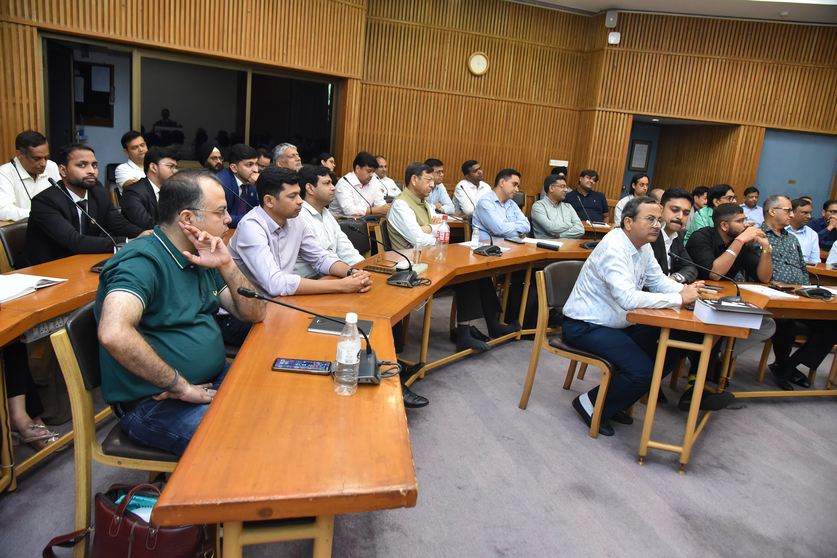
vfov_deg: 53.1
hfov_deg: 73.7
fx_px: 558
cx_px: 418
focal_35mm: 24
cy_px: 279
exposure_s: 1/160
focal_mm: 24
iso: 4000
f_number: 5
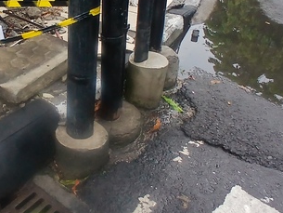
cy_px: 50
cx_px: 63
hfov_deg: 45.8
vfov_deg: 35.9
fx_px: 319
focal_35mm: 39
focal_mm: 1.4
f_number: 2.2
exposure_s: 1/100
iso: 80
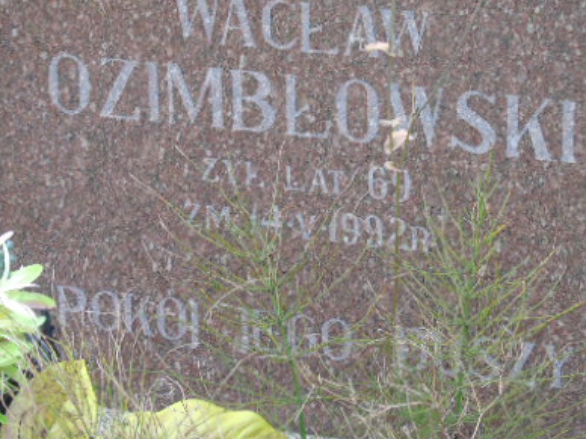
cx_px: 325
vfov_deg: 8.3
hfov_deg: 11.1
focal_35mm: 178
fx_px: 3013
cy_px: 116
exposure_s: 1/40
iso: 80
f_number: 4.4
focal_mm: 19
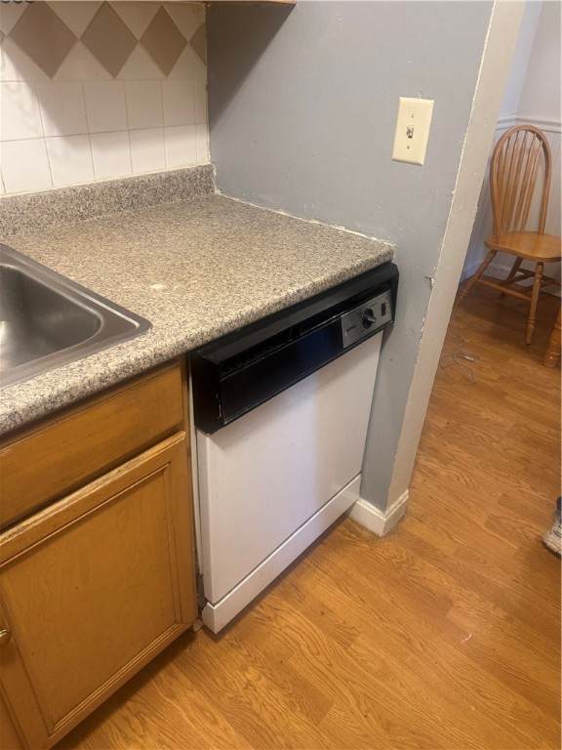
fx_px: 520
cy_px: 375
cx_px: 281
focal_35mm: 24
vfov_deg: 71.6
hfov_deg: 56.8
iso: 320
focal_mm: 6.76
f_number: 1.78
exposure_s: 1/60
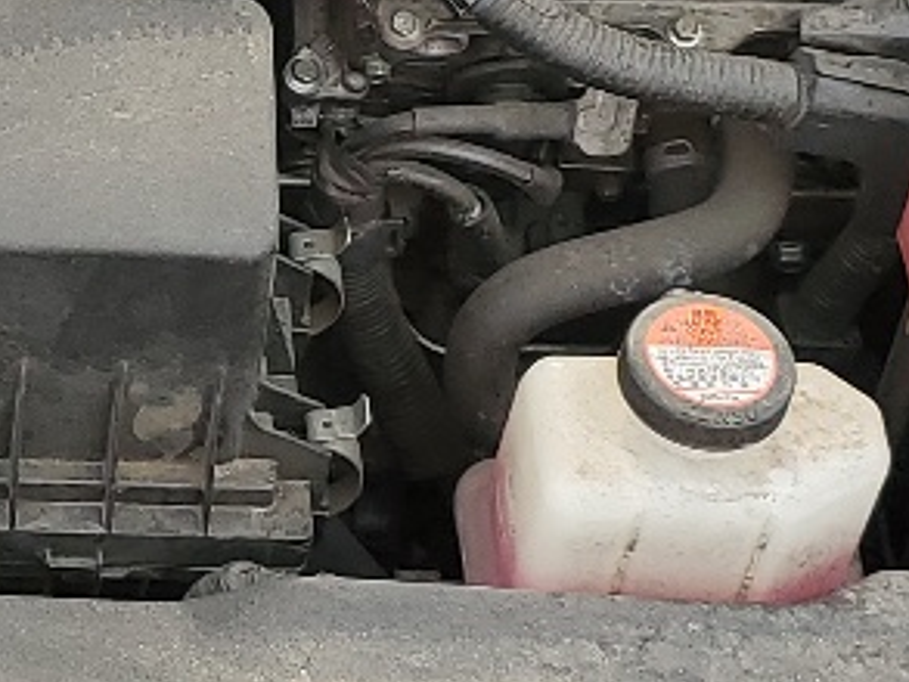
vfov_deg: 10.4
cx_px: -208
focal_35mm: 142
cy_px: 214
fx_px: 3730
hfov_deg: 13.5
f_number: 1.5
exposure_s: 1/556
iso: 50
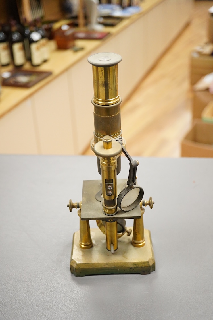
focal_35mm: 45
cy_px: 160
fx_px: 399
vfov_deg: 43.6
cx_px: 106
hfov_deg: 29.9
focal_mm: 30
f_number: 3.5
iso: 2500
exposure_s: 1/320
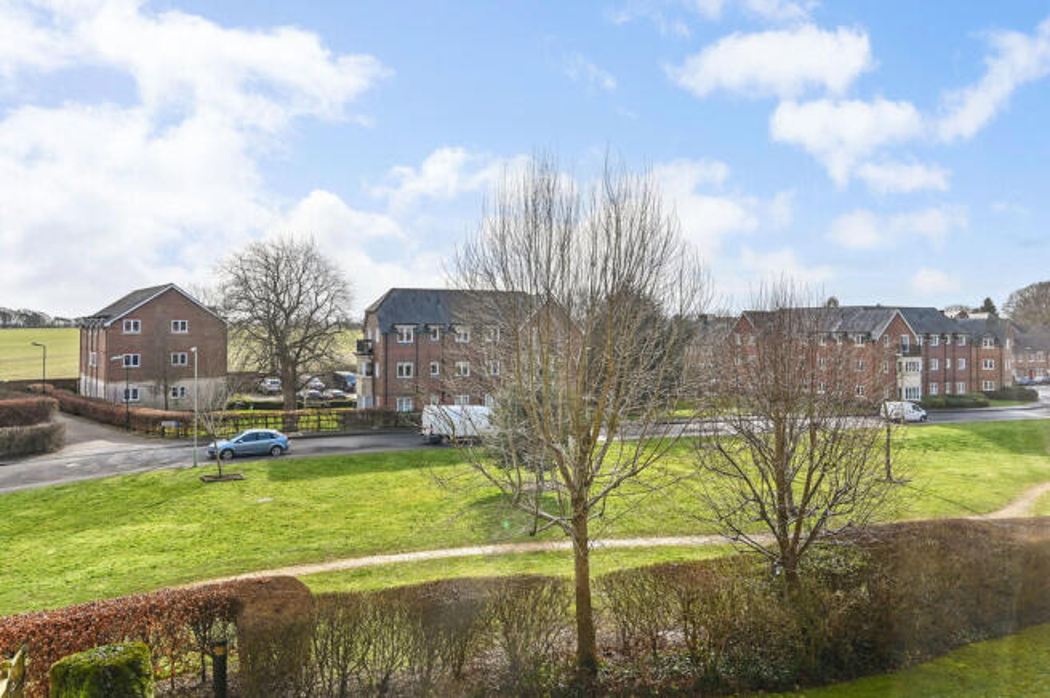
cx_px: 525
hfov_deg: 77.4
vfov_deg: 56.0
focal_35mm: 22
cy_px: 349
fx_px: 656
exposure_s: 1/400
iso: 400
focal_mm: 22.5
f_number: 9
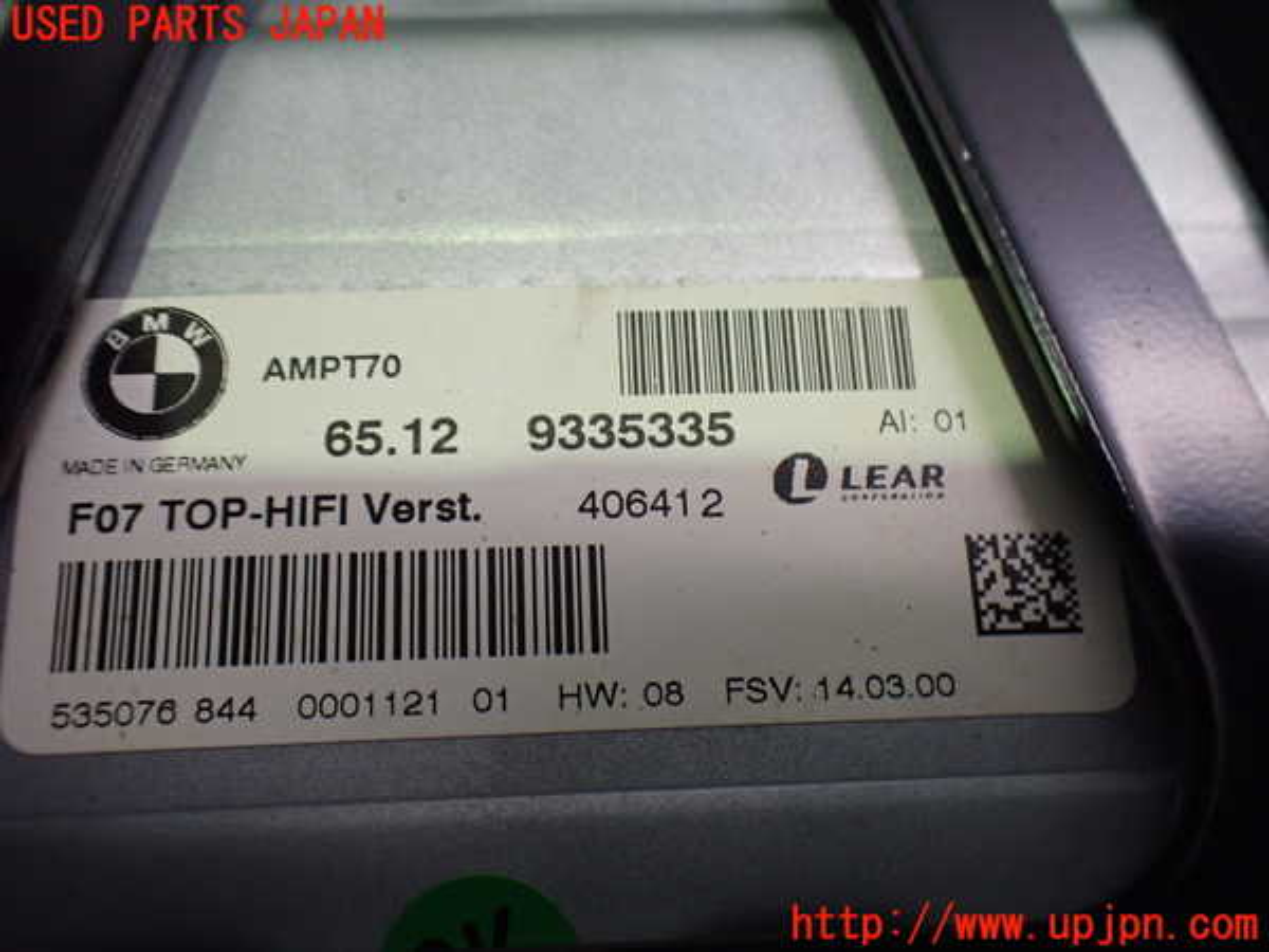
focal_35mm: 30
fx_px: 1100
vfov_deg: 46.8
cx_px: 634
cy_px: 476
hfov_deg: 60.0
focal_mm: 5.4
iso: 640
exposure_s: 1/125
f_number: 2.3
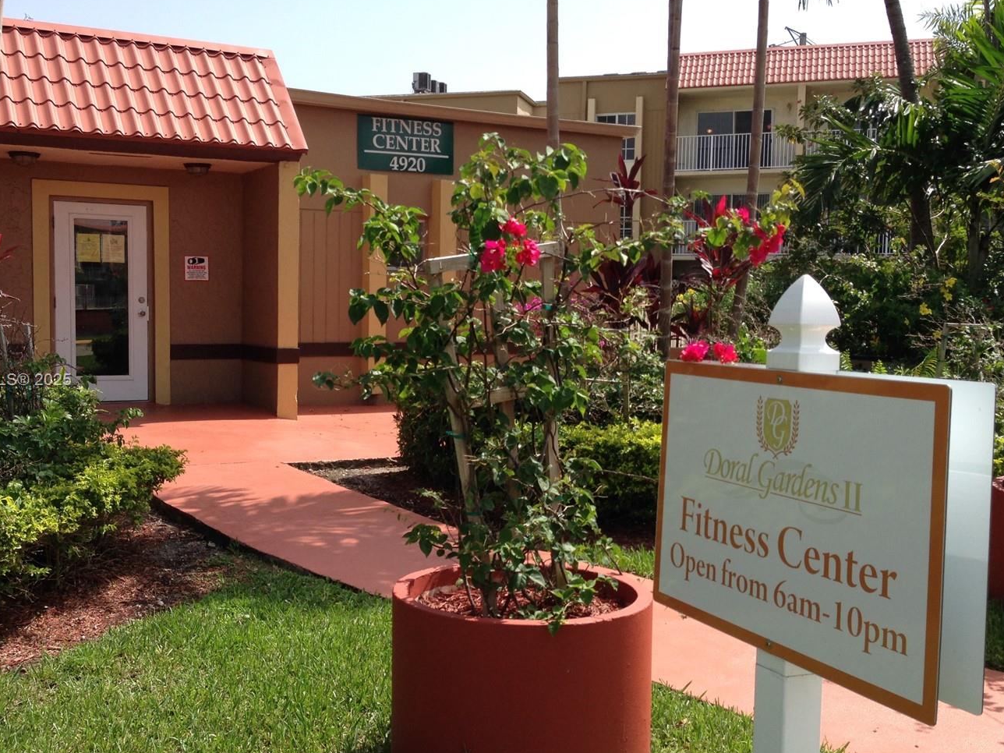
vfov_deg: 35.1
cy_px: 381
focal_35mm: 41
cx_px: 446
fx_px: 1189
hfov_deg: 45.7
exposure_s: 1/1004
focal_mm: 4.12
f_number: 2.4
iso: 50
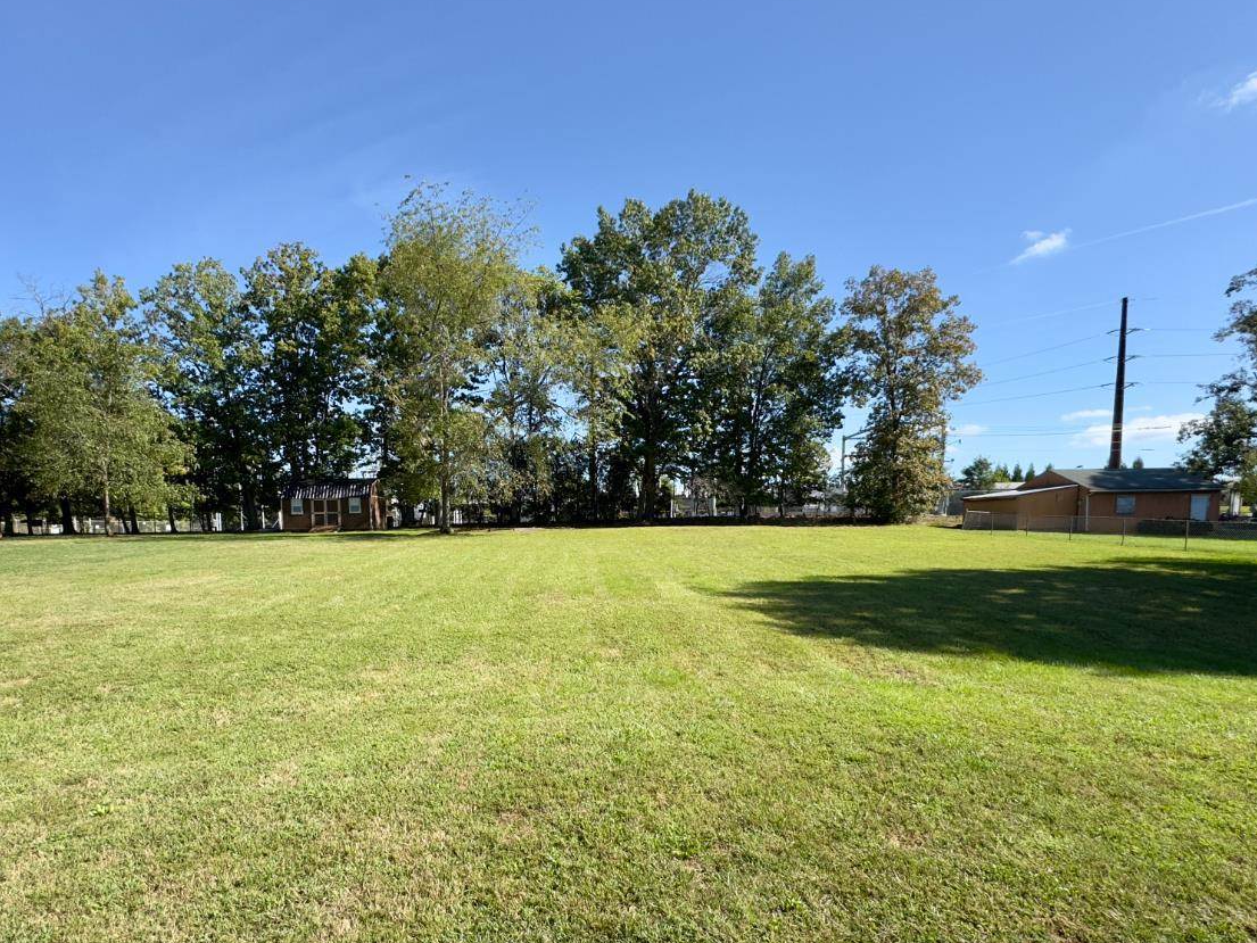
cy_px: 605
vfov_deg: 67.4
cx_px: 561
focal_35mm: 19
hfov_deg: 84.4
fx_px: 690
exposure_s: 1/787
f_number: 2.2
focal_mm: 2.22
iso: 50
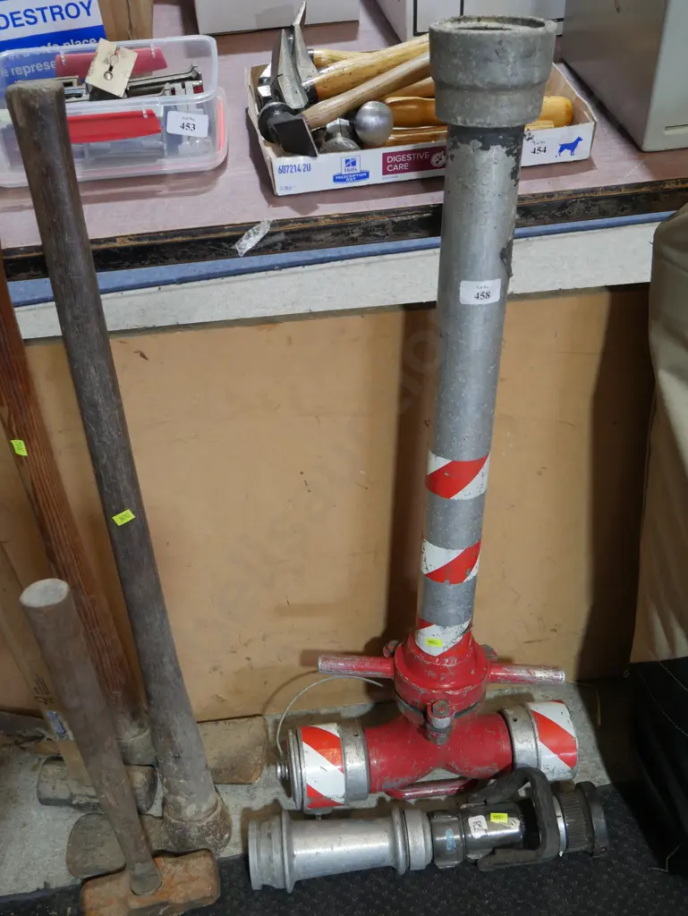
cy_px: 458
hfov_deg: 39.7
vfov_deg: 51.3
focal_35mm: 36
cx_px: 344
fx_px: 953
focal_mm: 18
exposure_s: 1/60
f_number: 4
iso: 400
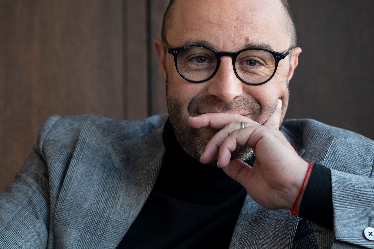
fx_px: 1309
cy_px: 246
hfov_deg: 16.2
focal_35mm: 126
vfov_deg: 10.8
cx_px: 101
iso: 400
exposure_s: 1/100
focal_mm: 50
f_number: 2.8
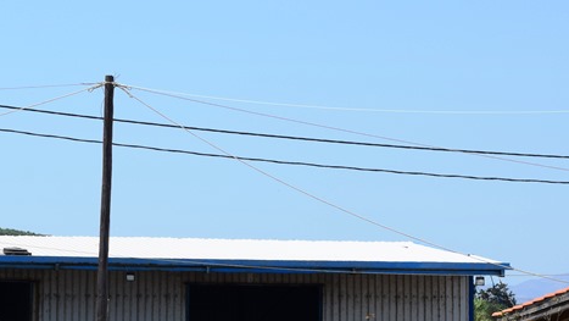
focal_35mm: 179
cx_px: 132
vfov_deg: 6.8
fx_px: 2701
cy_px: 192
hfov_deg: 12.0
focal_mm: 52
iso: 200
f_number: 10
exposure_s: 1/400
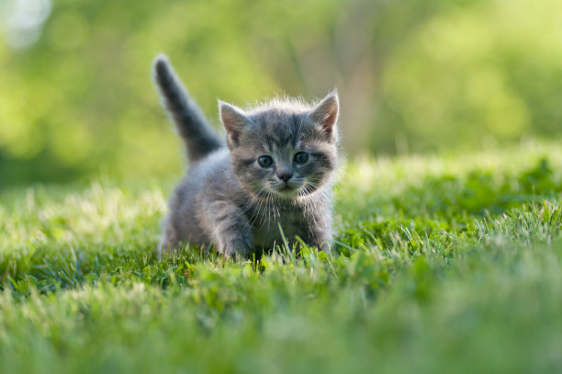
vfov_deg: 10.1
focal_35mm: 135
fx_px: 2106
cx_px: 281
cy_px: 187
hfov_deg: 15.2
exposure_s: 1/180
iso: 200
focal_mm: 90
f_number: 3.5
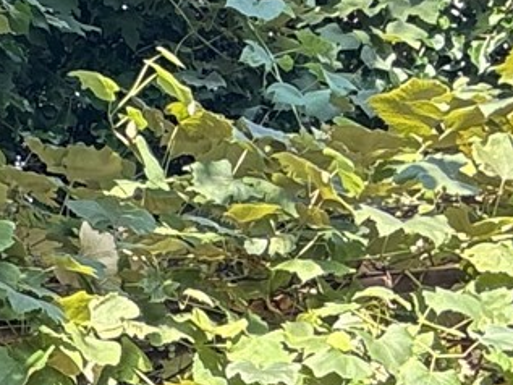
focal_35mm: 168
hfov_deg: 10.3
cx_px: -706
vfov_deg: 7.7
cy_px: 1134
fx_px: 2491
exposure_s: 1/187
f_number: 1.6
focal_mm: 5.96
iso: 50
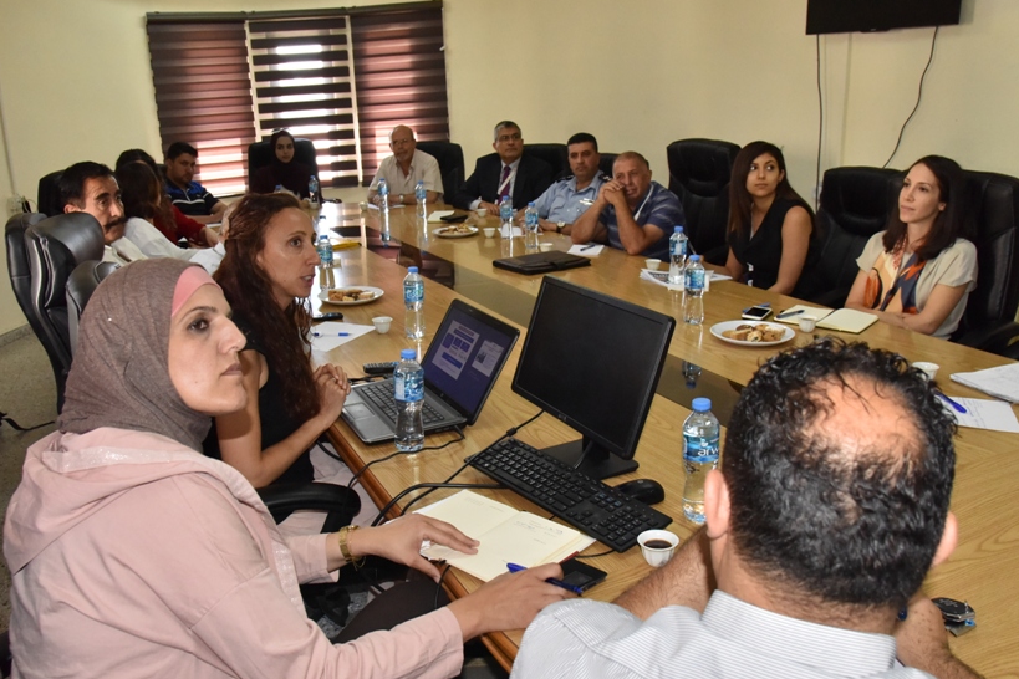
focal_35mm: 30
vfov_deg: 43.6
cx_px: 478
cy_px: 356
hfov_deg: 61.9
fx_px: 849
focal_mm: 24
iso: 3200
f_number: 7.1
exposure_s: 1/200
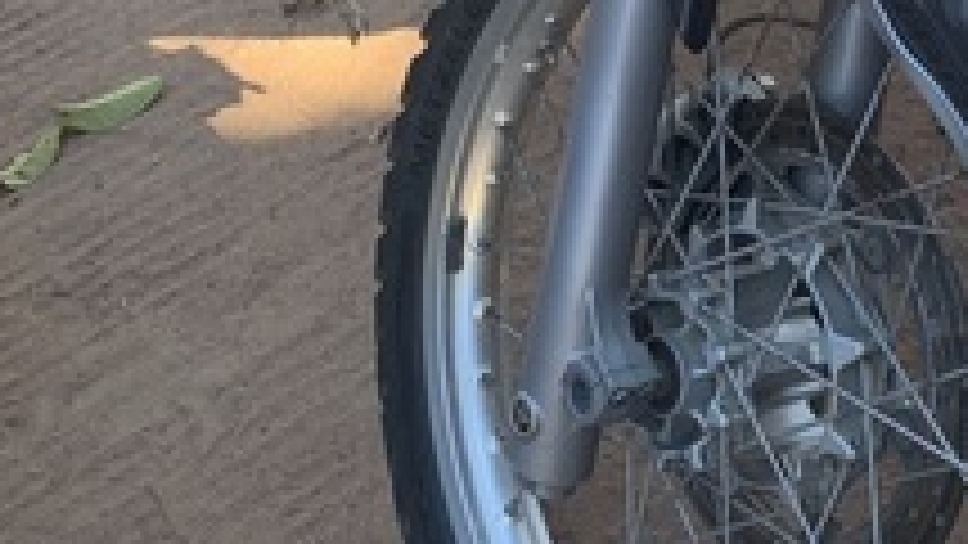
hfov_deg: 26.5
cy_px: -355
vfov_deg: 14.0
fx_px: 2028
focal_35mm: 79
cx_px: 729
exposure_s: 1/121
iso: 40
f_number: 1.8
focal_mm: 4.25
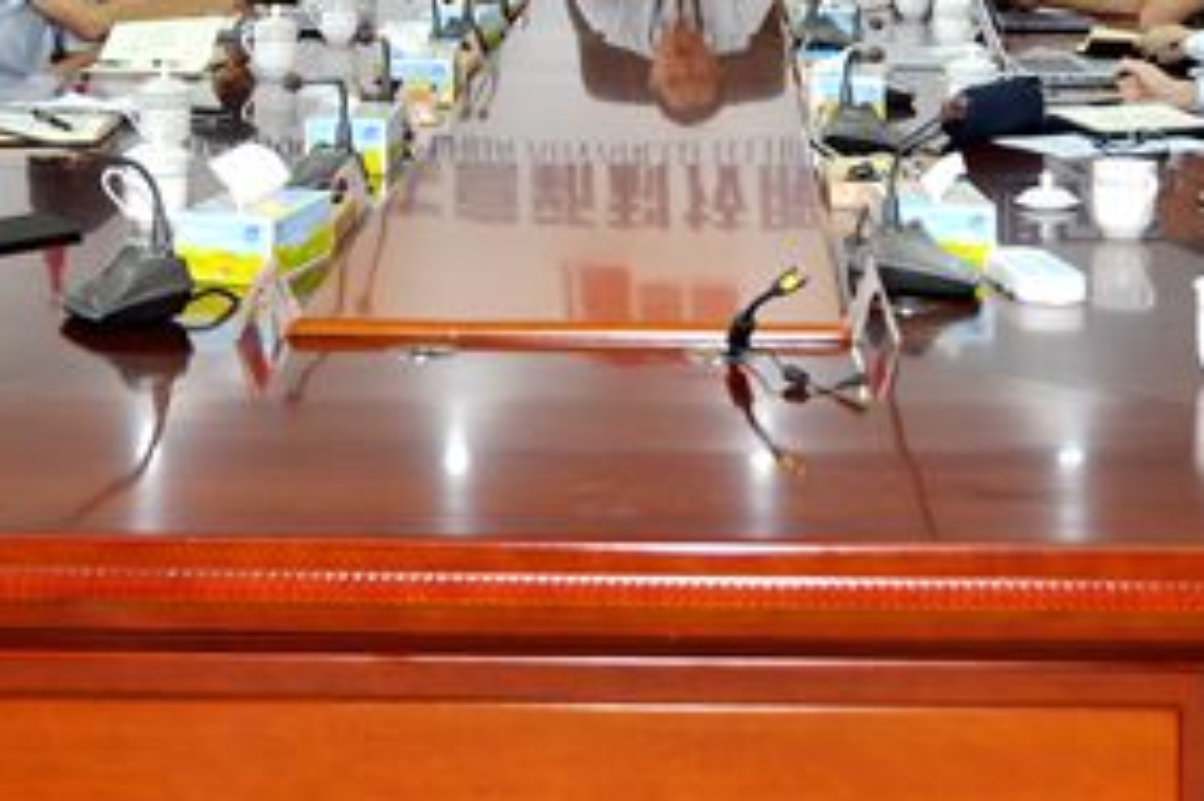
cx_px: 693
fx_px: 3209
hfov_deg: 21.2
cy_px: -136
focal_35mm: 96
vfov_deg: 13.9
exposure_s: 1/60
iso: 200
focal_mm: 26
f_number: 4.5
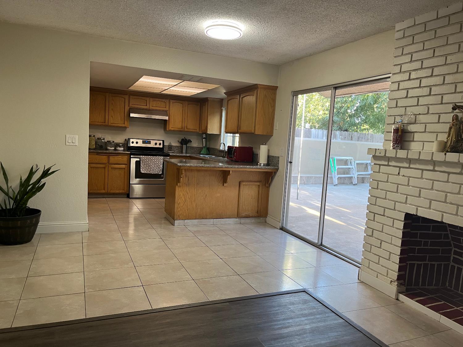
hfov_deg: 67.3
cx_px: 232
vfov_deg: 53.1
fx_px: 348
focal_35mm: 26
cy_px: 174
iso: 80
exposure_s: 1/60
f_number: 1.6
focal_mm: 5.1
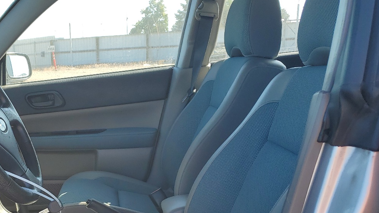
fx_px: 462
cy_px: 196
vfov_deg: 25.1
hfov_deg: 42.7
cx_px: 78
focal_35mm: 46
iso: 50
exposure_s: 1/667
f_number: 1.5
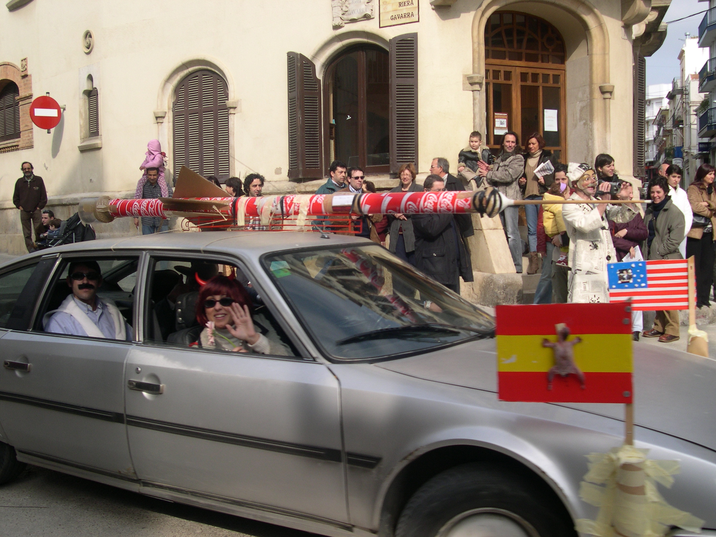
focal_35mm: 38
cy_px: 268
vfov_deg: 37.7
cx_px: 358
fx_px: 786
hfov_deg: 49.0
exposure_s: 1/126
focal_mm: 8
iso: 100
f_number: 7.6
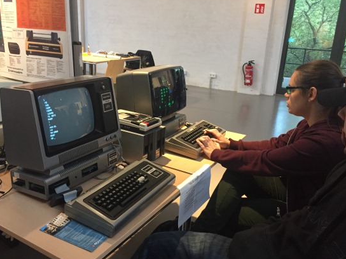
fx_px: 320
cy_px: 124
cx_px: 167
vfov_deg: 44.1
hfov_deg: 56.8
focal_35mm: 32
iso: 250
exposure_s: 1/33
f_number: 2.2
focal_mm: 4.15
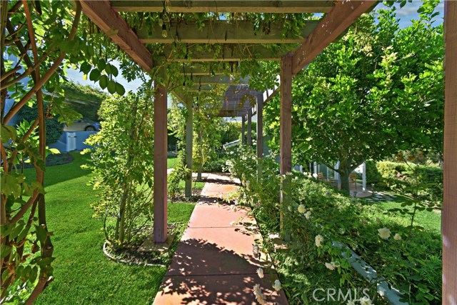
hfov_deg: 100.4
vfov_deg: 77.4
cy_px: 152
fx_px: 190
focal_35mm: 15
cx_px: 228
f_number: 10
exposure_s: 1/15
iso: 250
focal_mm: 10
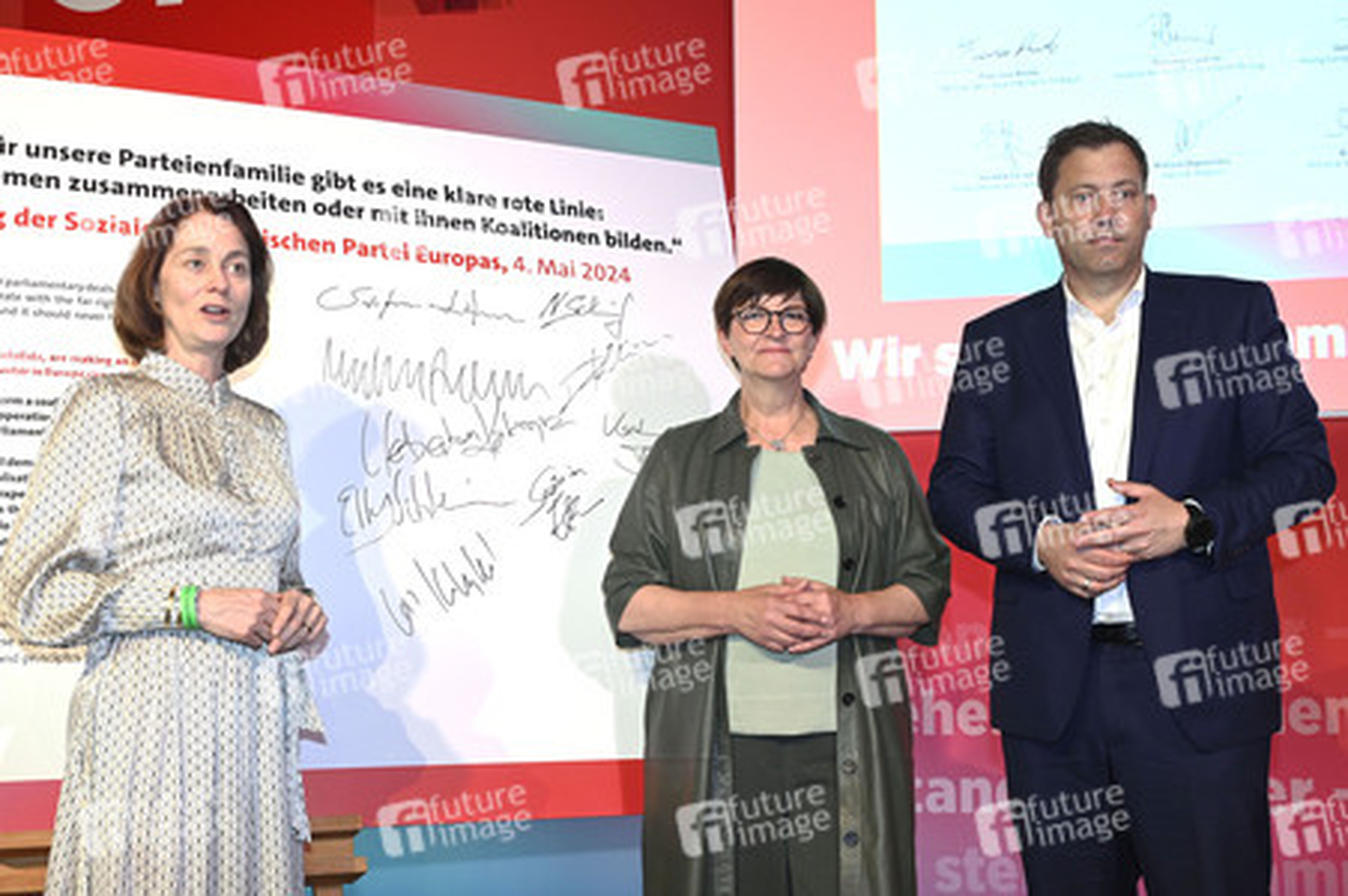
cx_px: 674
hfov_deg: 46.4
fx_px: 1571
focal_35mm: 42
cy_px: 448
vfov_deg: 31.8
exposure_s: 1/200
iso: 2000
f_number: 5.6
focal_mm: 42
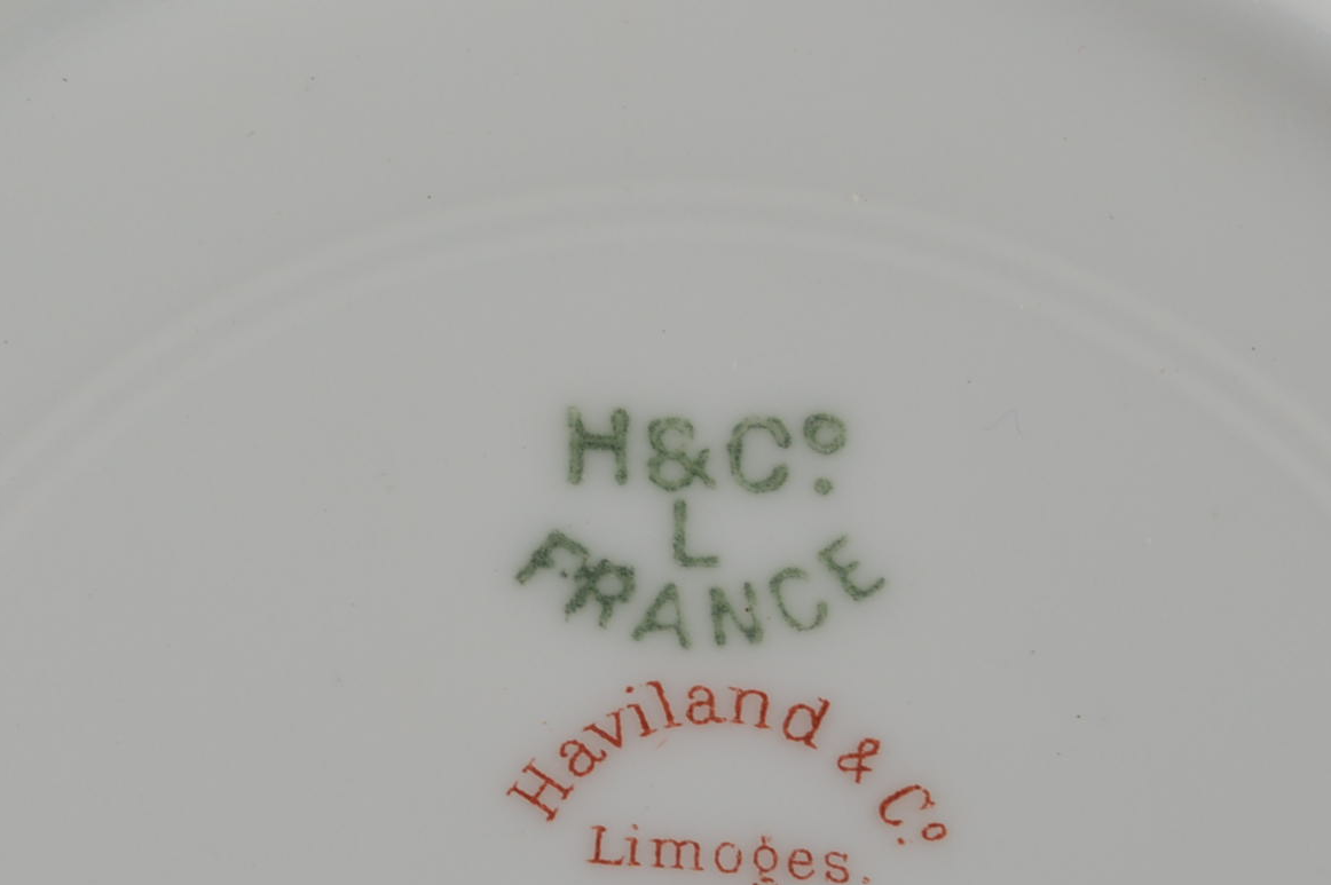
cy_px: 797
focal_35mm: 132
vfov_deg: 10.3
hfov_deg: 15.5
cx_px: 418
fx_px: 4877
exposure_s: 1/125
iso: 100
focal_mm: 34
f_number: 14
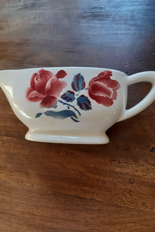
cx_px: 67
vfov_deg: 65.5
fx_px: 181
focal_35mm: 28
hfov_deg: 46.3
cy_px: 116
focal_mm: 3.92
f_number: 1.7
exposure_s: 1/100
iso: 50
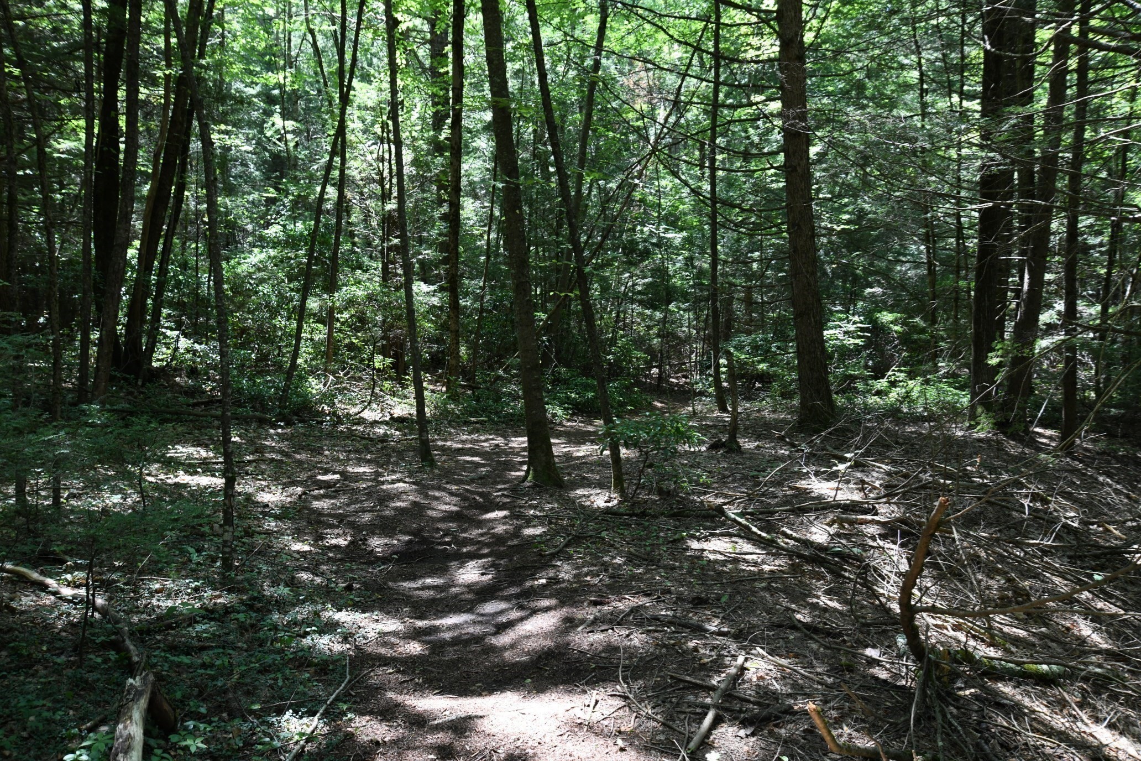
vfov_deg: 37.9
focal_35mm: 35
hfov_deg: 54.4
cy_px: 380
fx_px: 1109
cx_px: 570
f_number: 8
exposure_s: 1/125
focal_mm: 35
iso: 1600
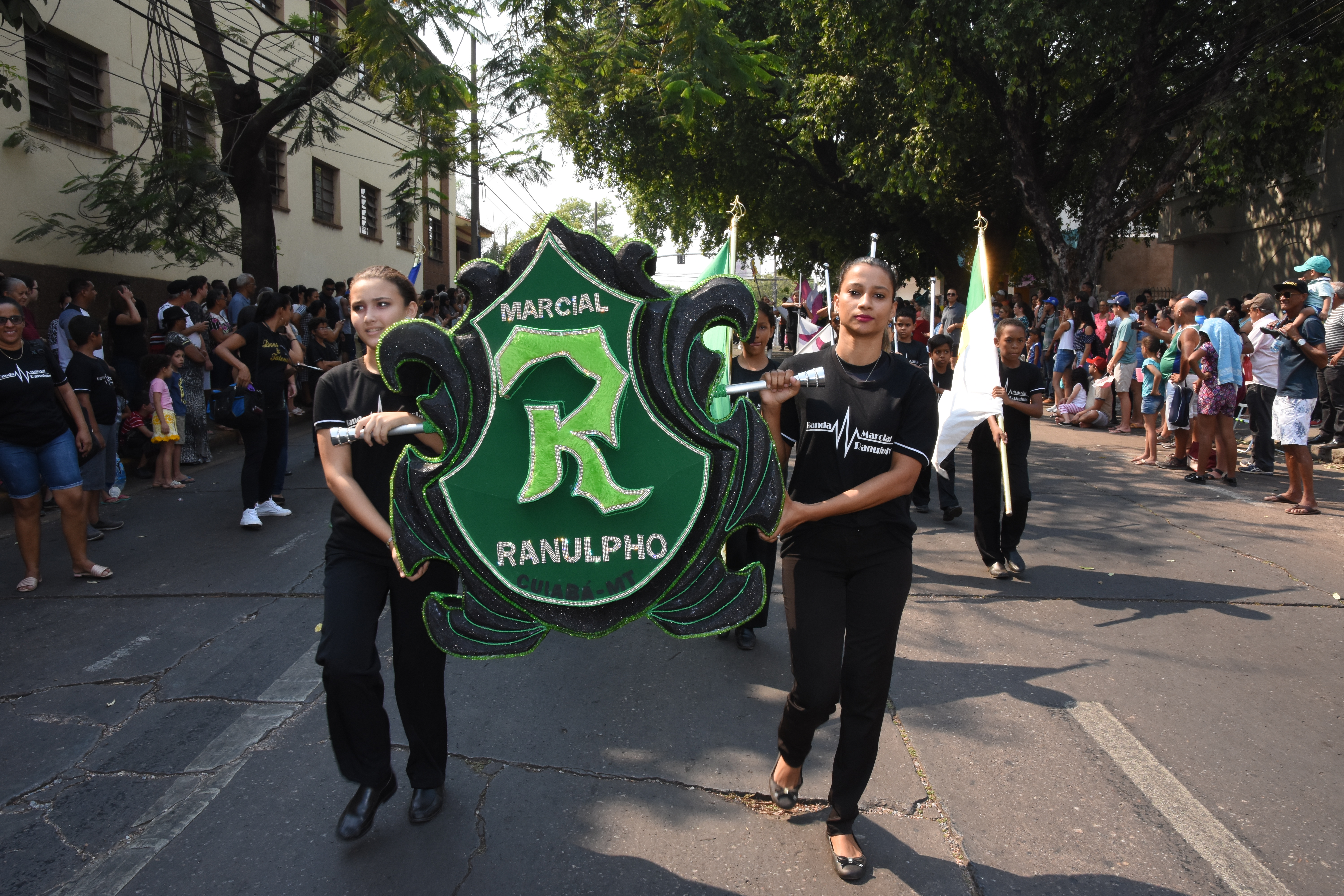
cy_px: 448
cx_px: 672
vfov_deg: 50.4
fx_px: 952
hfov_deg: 70.4
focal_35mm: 26
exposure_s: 1/250
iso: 800
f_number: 13
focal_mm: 17
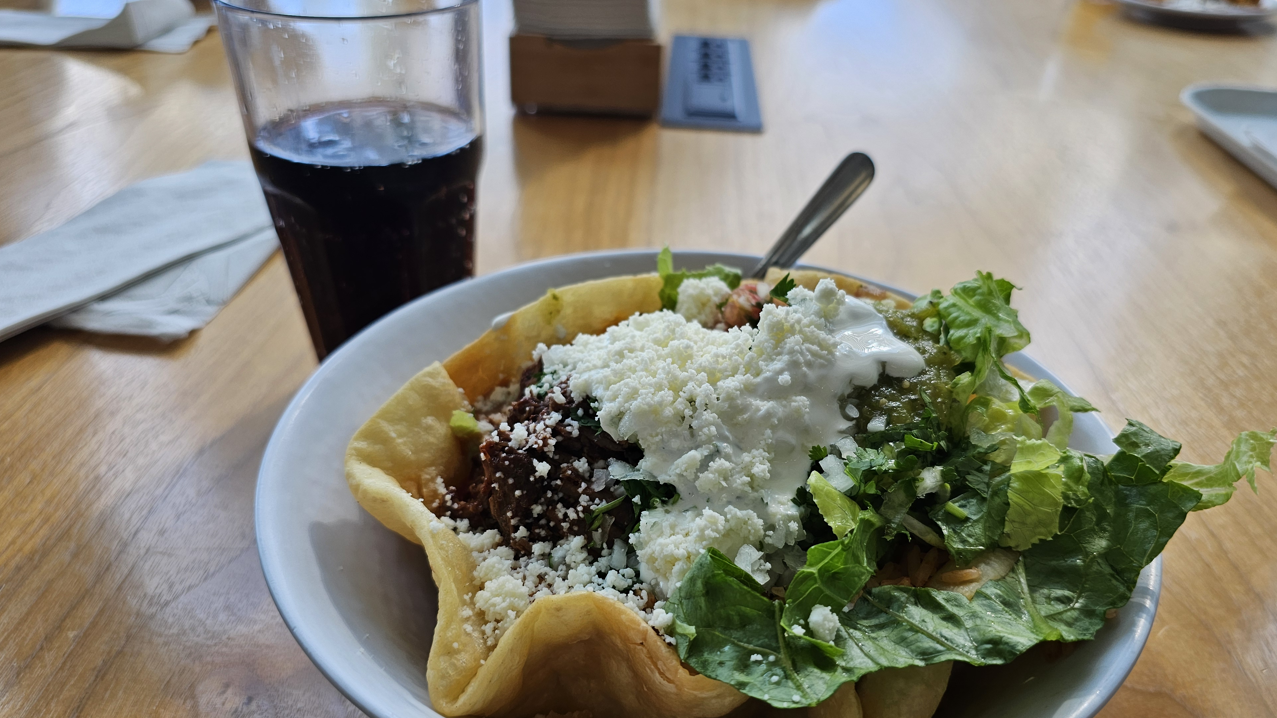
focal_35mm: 26
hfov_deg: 71.9
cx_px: 658
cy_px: 428
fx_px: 880
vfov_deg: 44.2
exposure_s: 1/180
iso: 50
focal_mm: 6.3
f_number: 1.7
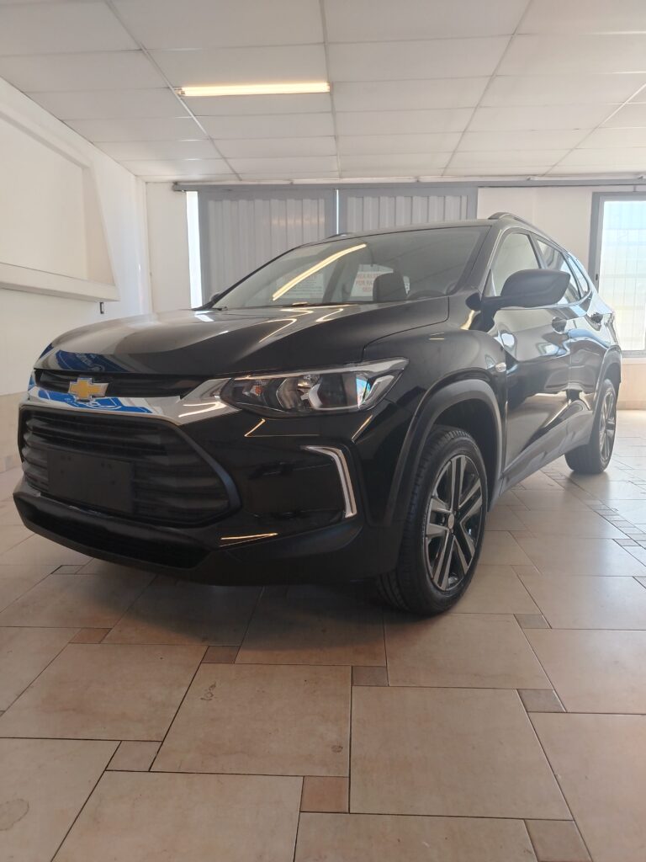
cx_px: 323
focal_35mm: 24
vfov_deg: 71.6
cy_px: 431
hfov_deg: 56.8
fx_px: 597
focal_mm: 5.25
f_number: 1.75
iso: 278
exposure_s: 1/50
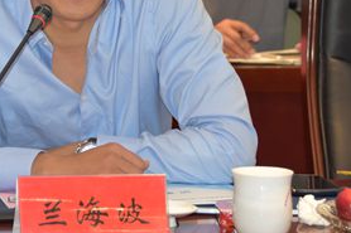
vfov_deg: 6.0
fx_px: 2212
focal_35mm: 227
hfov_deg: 9.1
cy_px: 23
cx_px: 76
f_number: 5
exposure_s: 1/60
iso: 900
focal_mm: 70
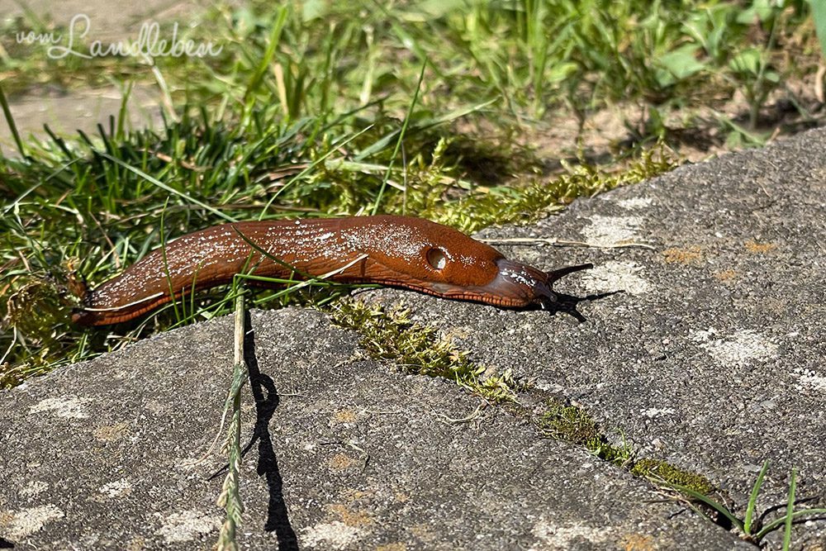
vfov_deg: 21.6
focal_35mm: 63
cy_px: 276
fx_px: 1446
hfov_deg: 31.9
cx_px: 413
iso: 100
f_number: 5
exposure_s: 1/500
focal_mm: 63
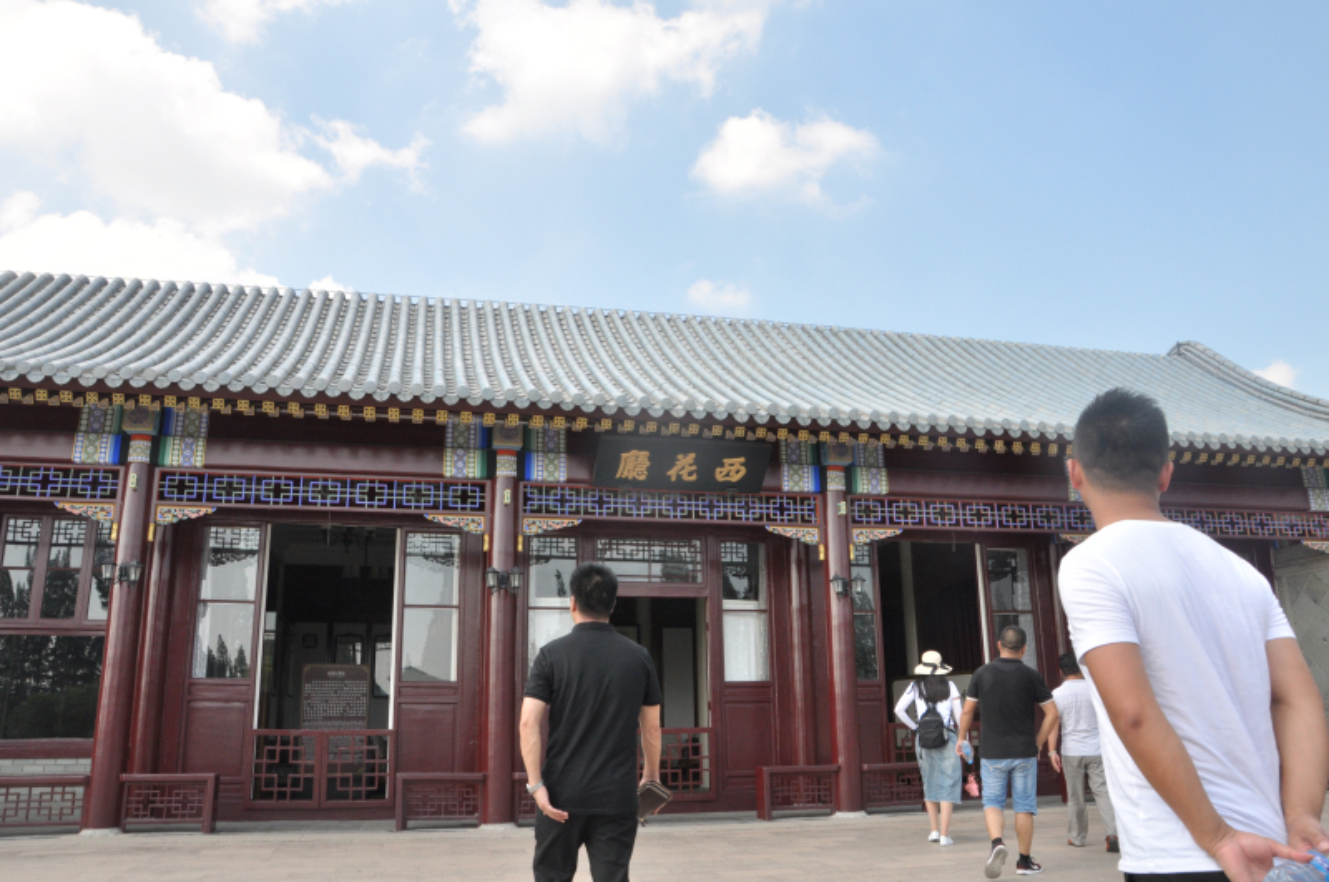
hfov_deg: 67.5
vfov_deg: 47.8
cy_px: 441
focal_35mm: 27
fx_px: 995
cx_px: 664
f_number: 13
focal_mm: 18
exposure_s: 1/320
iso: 560
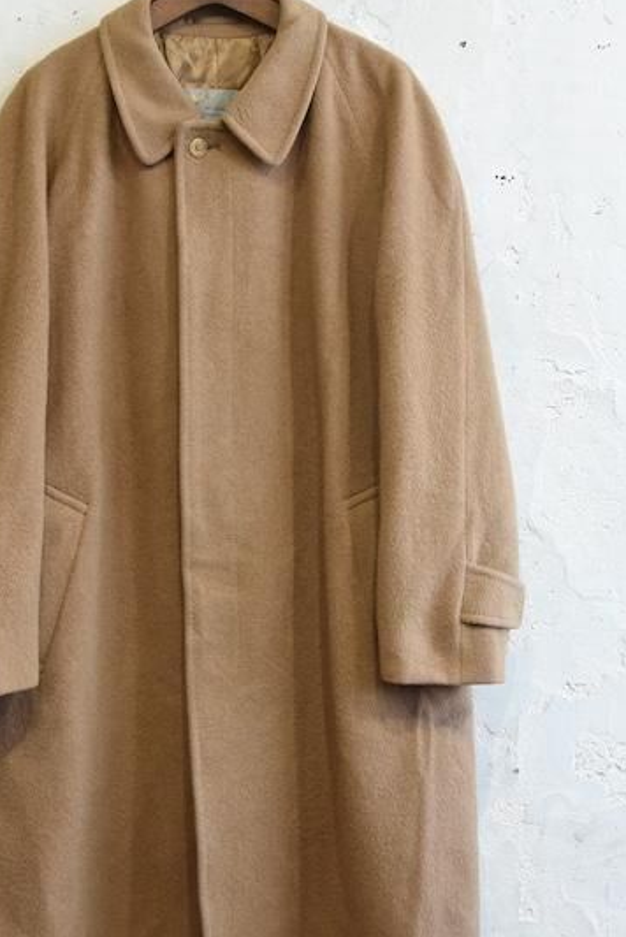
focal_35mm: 48
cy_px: 475
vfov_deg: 41.1
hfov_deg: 28.0
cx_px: 229
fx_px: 1250
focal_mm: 34
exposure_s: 1/80
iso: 2500
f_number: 6.3
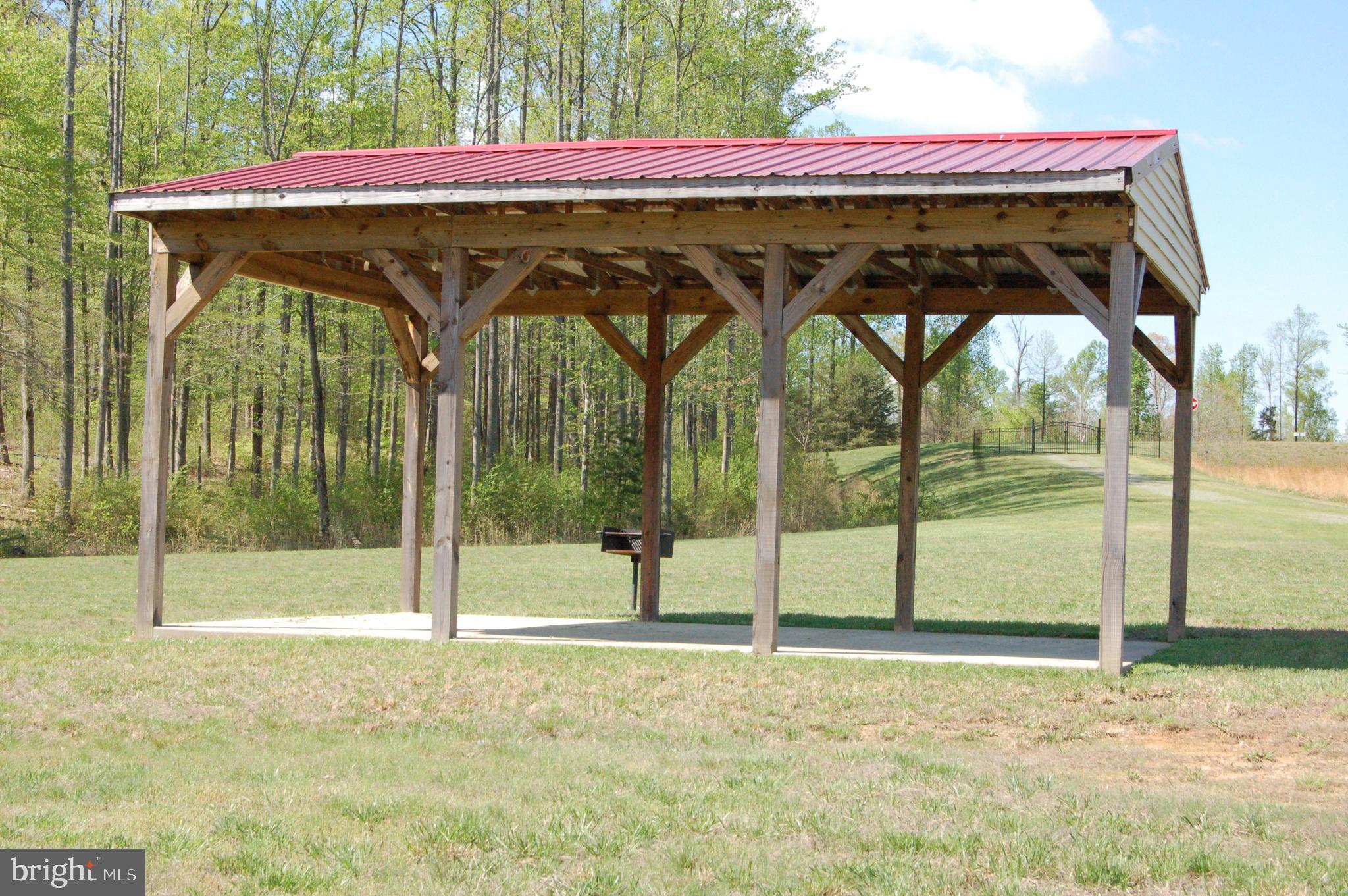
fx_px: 2244
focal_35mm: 60
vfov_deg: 22.6
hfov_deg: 33.4
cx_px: 674
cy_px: 448
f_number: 13
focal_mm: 40
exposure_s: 1/640
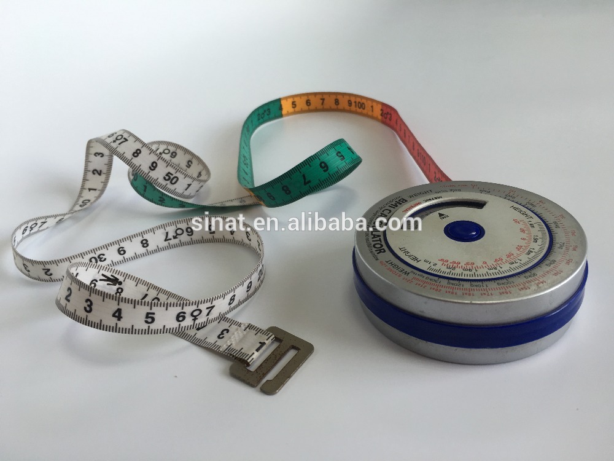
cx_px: 307
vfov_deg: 48.2
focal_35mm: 29
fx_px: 514
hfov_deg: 61.7
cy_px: 230
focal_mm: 4.15
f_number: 2.2
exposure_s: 1/50
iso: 25
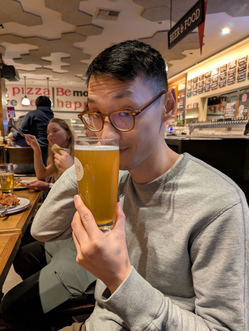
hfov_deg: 54.9
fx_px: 240
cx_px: 124
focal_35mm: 25
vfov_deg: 69.4
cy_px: 166
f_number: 1.89
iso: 544
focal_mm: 5.43
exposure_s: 1/24
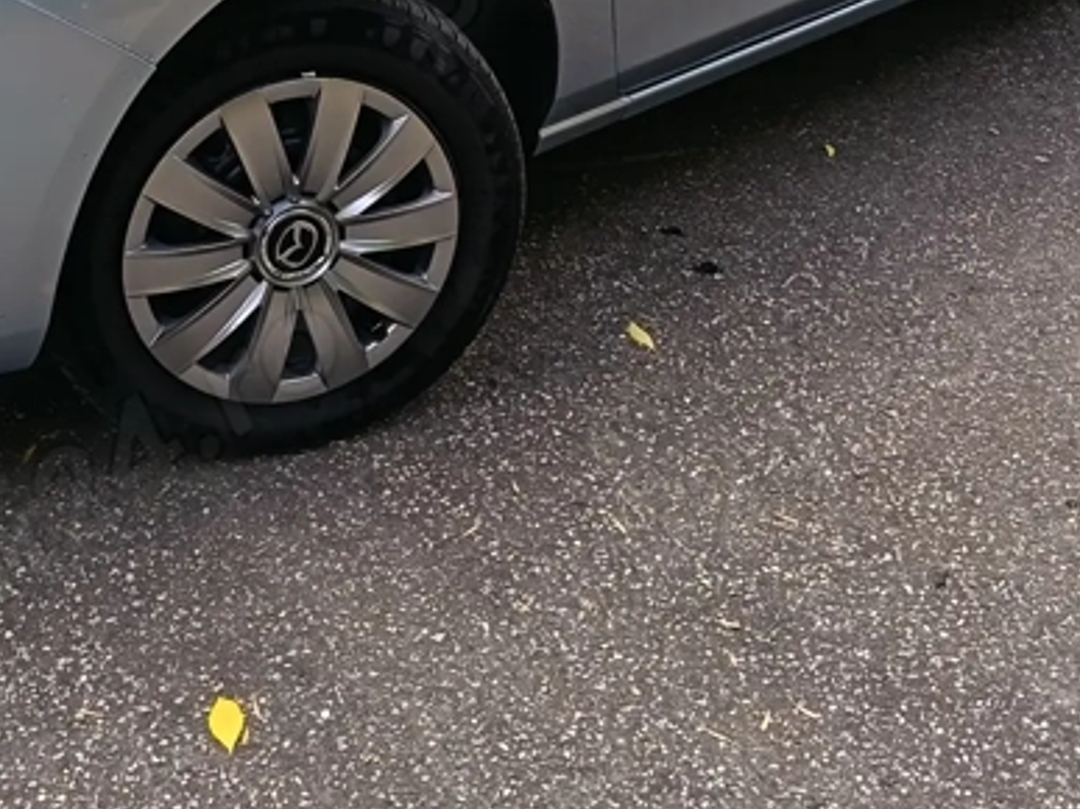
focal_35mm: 62
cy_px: -131
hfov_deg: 31.0
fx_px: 1934
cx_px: 363
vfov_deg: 22.1
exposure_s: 1/100
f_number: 1.75
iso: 167
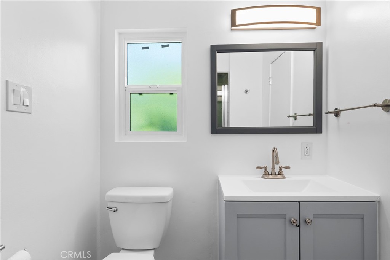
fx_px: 217
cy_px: 130
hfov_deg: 84.0
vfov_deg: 61.9
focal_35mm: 20
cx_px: 195
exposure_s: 1/15
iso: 320
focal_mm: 20
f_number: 9.5
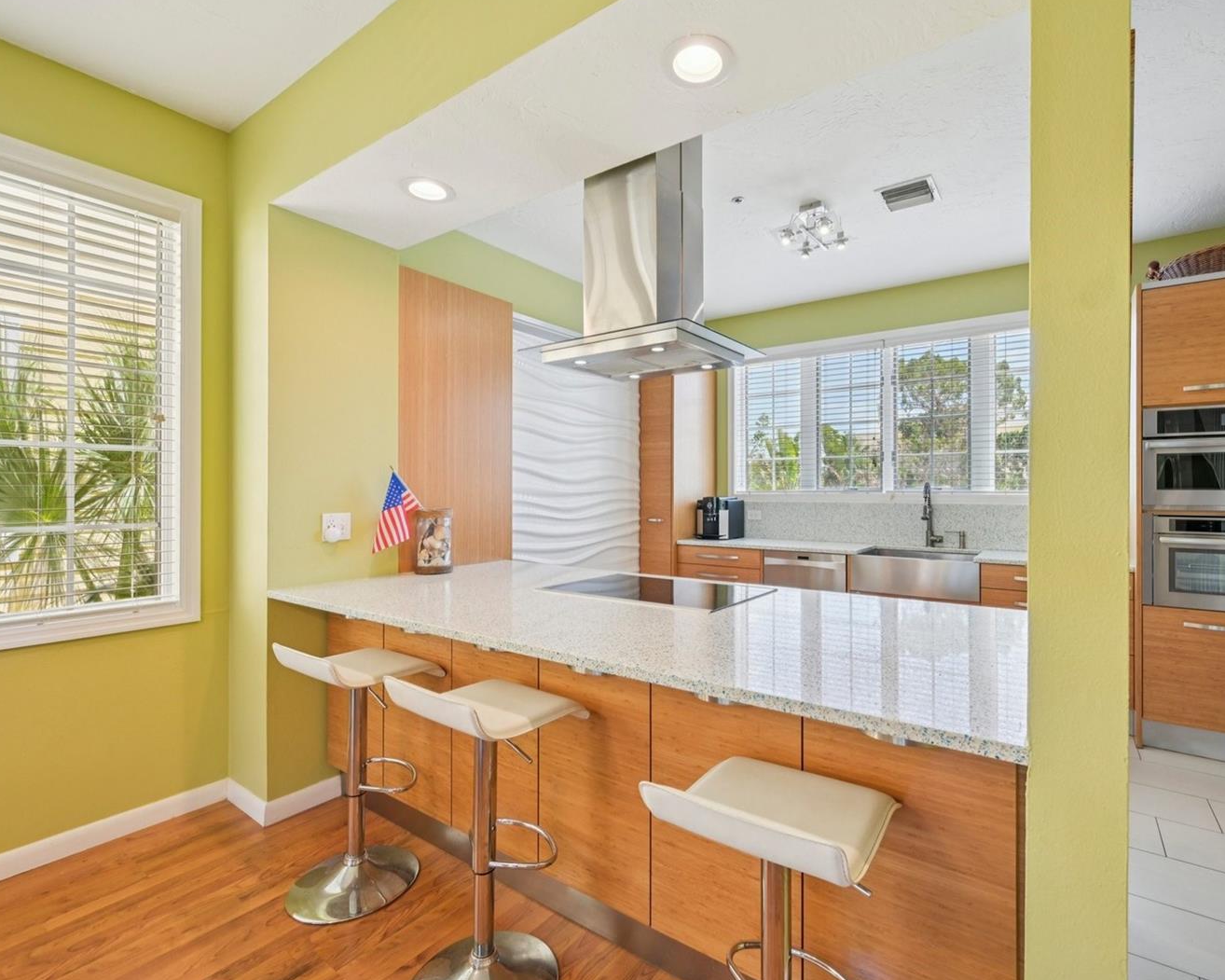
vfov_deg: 80.4
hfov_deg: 92.8
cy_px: 487
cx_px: 677
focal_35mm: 16
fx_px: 580
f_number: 8
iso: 400
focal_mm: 14
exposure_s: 1/100
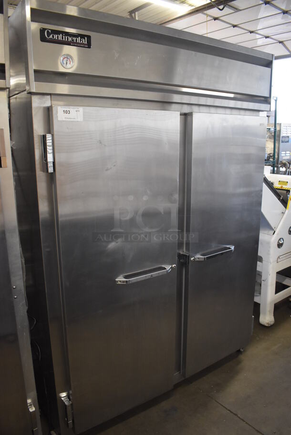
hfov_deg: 48.0
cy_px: 218
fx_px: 327
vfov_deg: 67.3
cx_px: 146
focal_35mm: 27
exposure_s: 1/125
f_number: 3.5
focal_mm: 18
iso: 2000
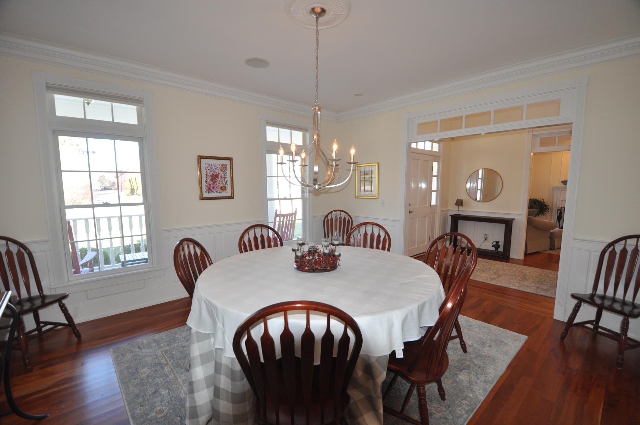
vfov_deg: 77.2
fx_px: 266
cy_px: 212
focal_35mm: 15
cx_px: 320
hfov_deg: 100.5
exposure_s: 1/125
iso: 720
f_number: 3.5
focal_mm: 10
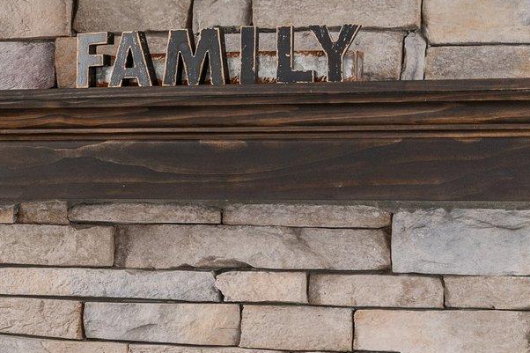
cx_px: -261
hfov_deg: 12.7
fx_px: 2252
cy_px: 421
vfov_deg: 8.9
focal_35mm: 153
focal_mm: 45
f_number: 3.2
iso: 320
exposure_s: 1/250
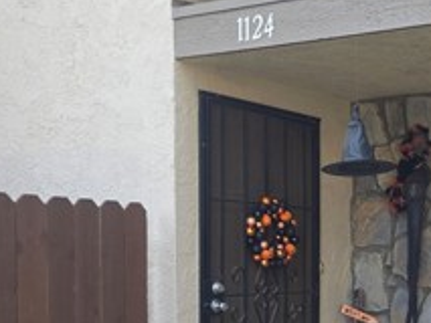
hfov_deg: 26.7
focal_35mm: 69
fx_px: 860
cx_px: 429
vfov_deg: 21.0
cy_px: 266
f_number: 1.7
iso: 80
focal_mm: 6.3
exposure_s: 1/180
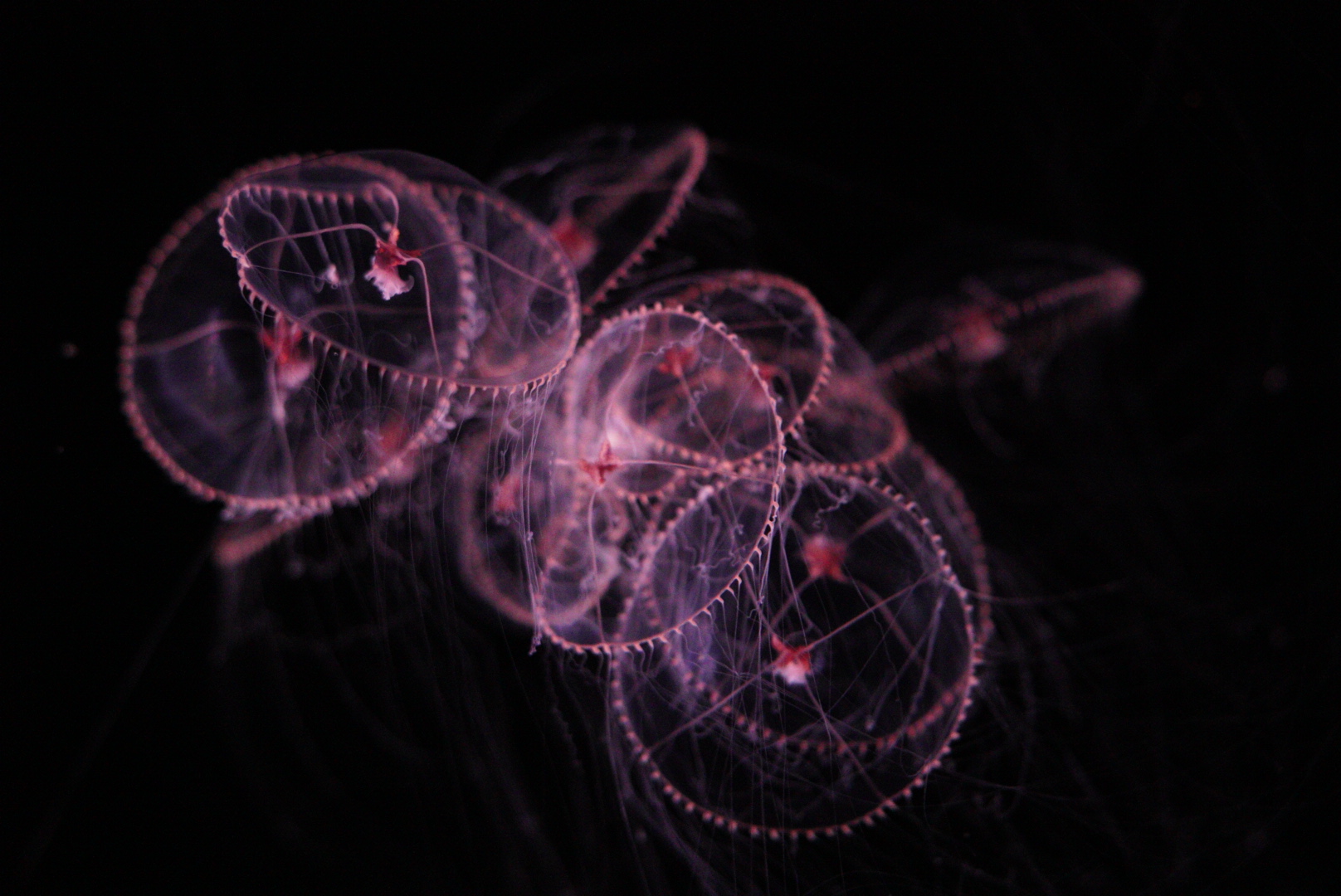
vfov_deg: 10.2
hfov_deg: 15.2
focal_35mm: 135
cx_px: 670
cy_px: 448
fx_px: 5032
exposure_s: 1/160
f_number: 2.8
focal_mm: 90
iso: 6400
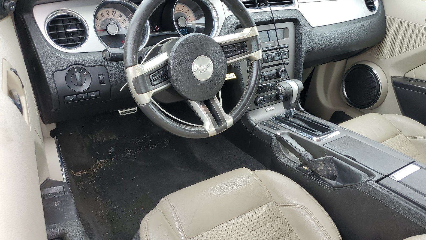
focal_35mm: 29
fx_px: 328
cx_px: 217
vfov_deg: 40.1
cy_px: 136
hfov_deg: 66.1
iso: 50
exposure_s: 1/149
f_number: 1.5
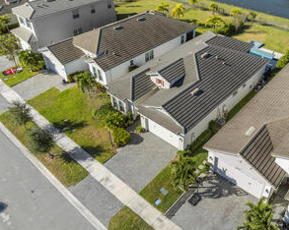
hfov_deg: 55.2
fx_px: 274
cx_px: 178
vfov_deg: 45.4
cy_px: 87
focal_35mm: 32
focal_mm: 12.29
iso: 200
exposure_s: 1/80
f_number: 5.6
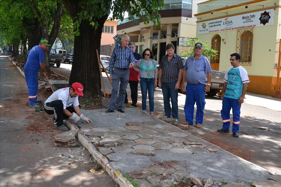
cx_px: 140
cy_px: 94
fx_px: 281
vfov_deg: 36.9
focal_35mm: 36
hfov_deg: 53.1
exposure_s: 1/500
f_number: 11
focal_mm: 24
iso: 1600
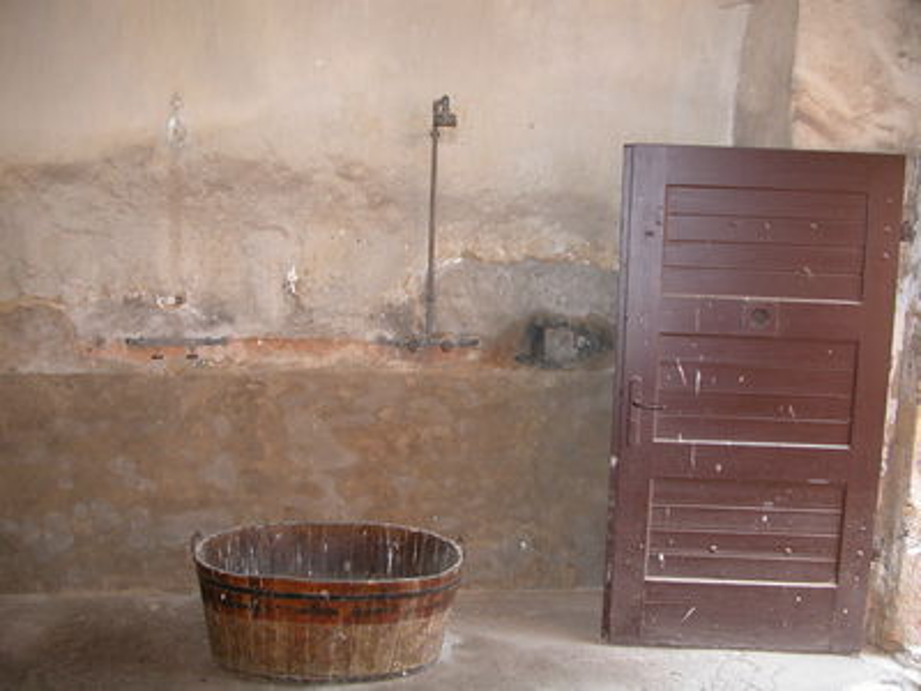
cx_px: 460
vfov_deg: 40.7
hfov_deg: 52.6
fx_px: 931
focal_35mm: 35
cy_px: 346
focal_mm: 8.9
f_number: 2.8
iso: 200
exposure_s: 1/60
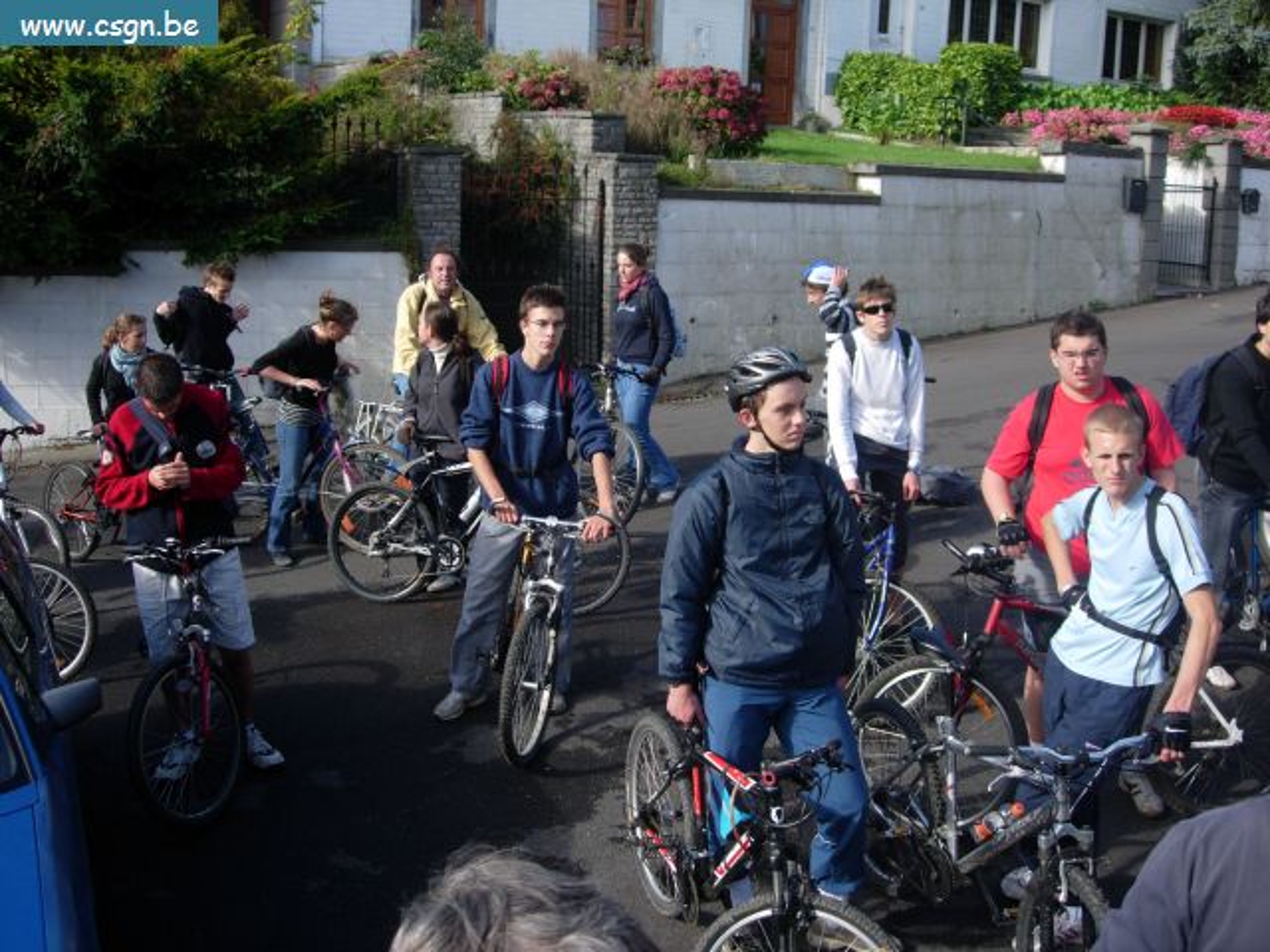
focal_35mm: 38
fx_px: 1394
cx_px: 635
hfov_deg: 49.0
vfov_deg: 37.7
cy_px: 476
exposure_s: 1/627
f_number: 2.8
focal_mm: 7.8
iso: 64
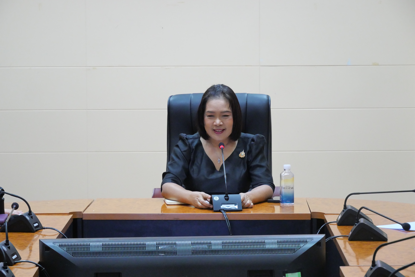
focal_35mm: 124
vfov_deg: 11.1
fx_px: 1430
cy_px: 138
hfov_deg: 16.5
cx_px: 208
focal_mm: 60
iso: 3200
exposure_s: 1/30
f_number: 5.6
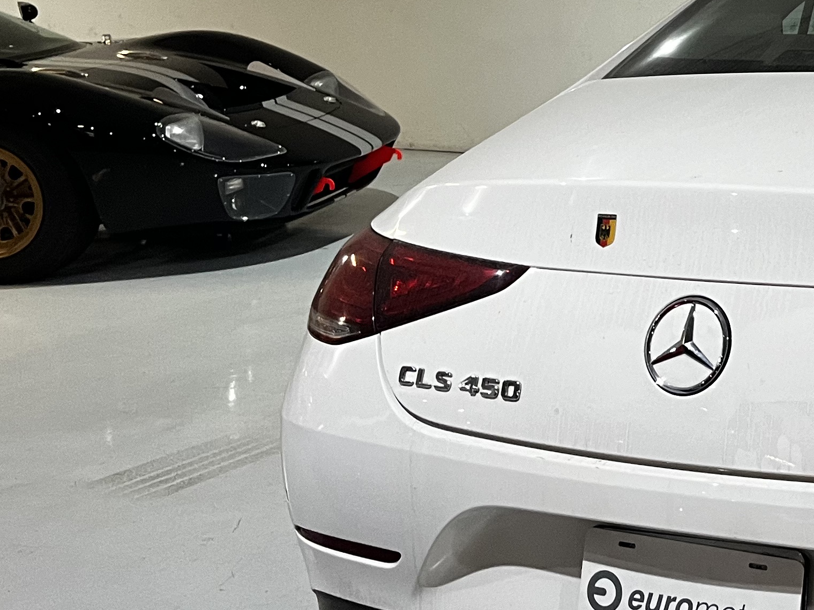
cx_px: 1020
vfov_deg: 21.1
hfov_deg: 24.9
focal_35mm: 69
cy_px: 134
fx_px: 1622
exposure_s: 1/60
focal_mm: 5.1
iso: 200
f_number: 1.6
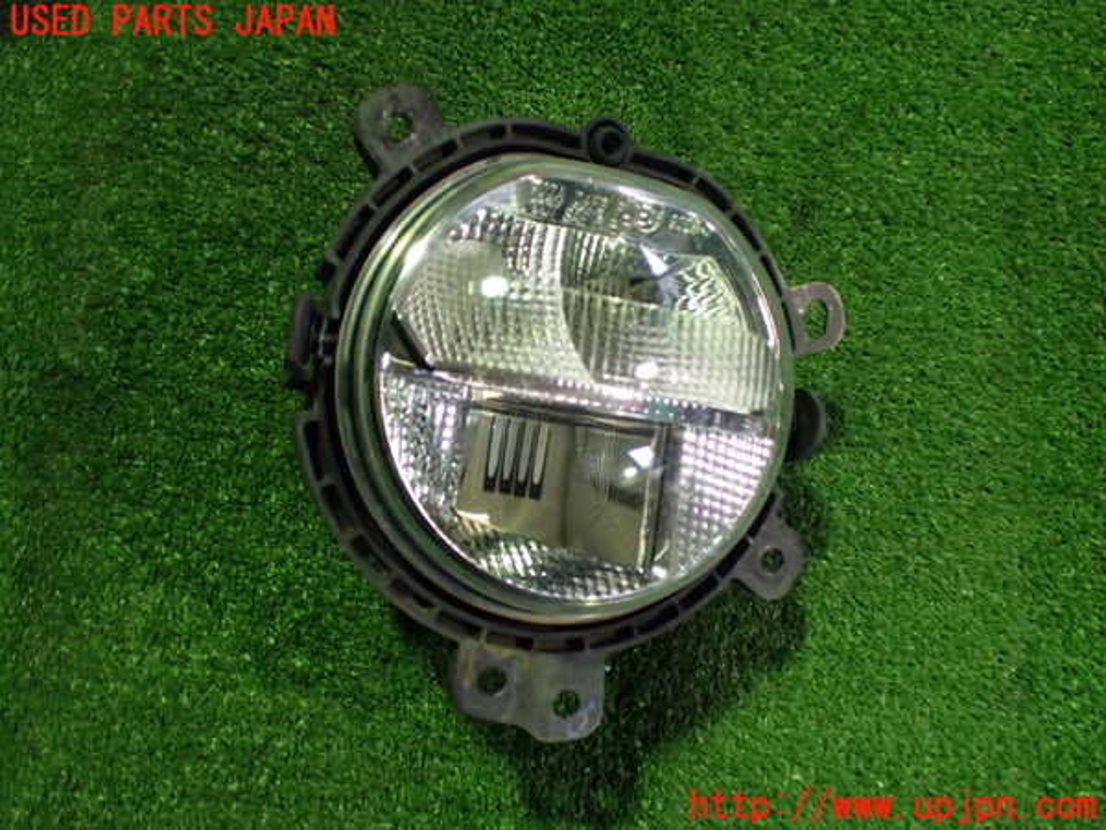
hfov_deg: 60.0
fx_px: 959
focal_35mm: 30
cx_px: 553
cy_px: 415
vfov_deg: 46.8
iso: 800
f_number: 2.3
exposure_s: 1/80
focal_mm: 5.4
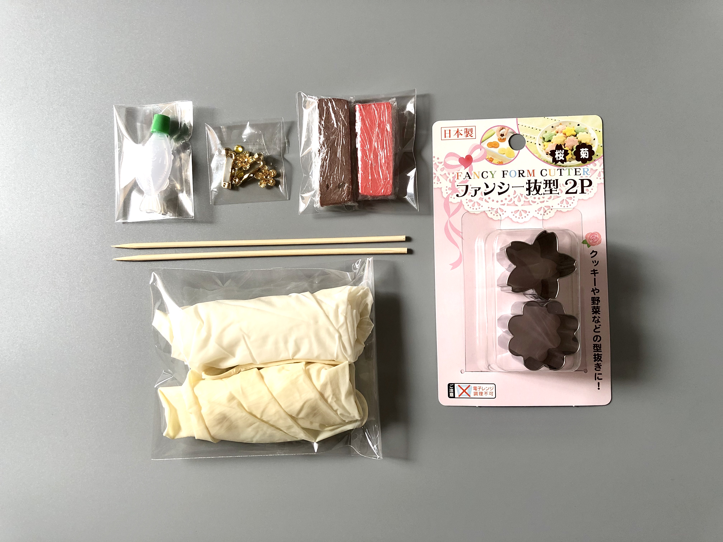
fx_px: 585
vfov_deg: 49.7
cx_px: 362
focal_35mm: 28
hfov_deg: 63.4
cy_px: 271
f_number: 1.8
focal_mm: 4
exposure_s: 1/31
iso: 32
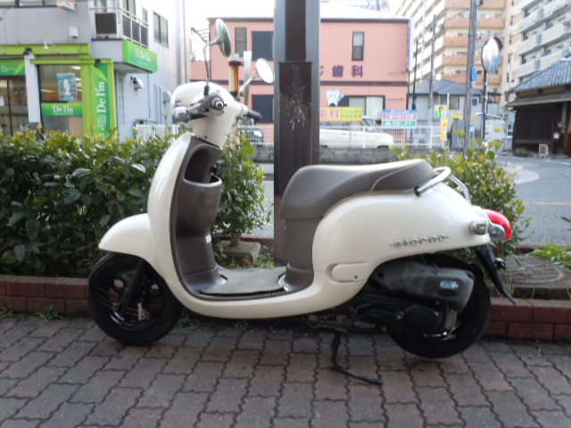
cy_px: 214
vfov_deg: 49.7
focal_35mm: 28
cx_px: 286
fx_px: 462
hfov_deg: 63.4
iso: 160
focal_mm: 5
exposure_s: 1/60
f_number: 3.7
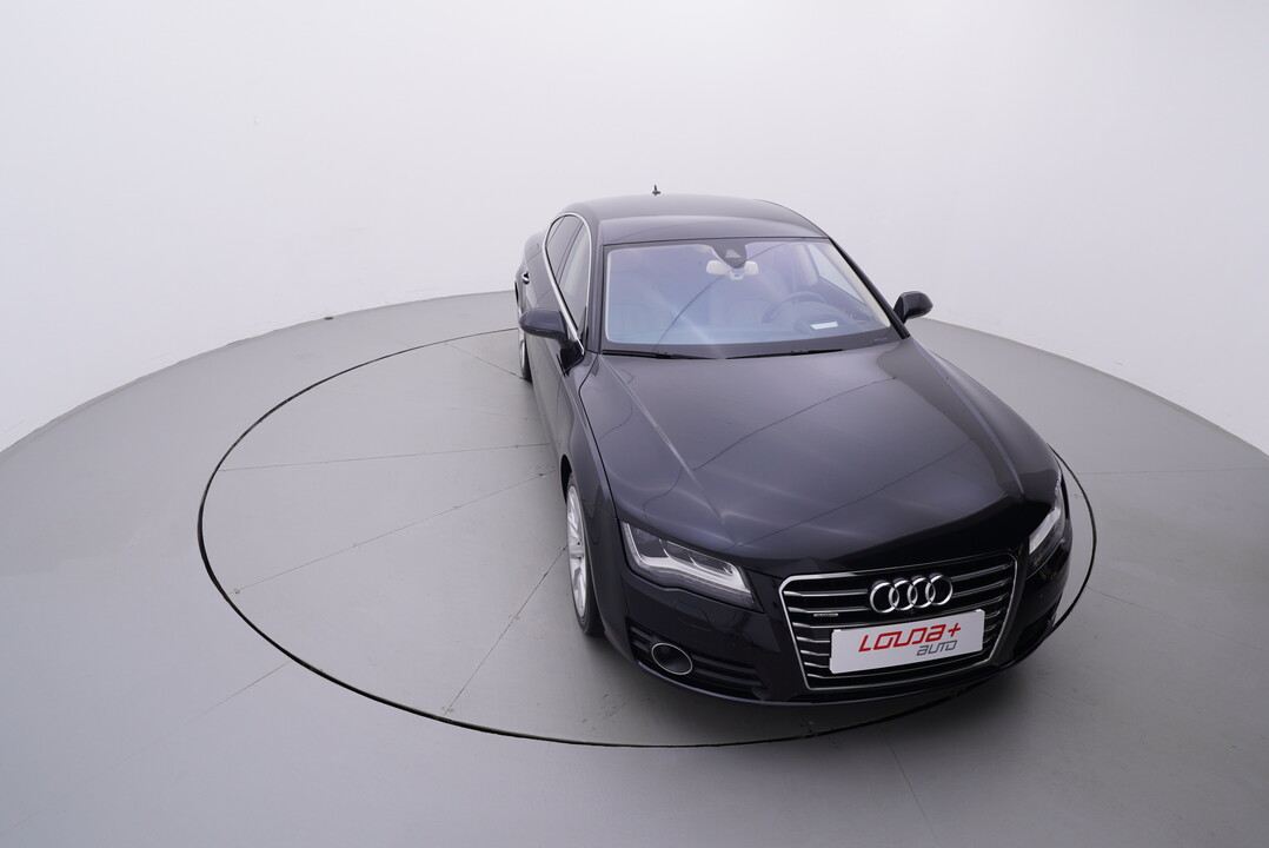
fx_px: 794
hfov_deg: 77.3
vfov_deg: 56.2
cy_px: 424
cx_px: 634
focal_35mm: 22
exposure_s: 1/80
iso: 200
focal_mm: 15
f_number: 5
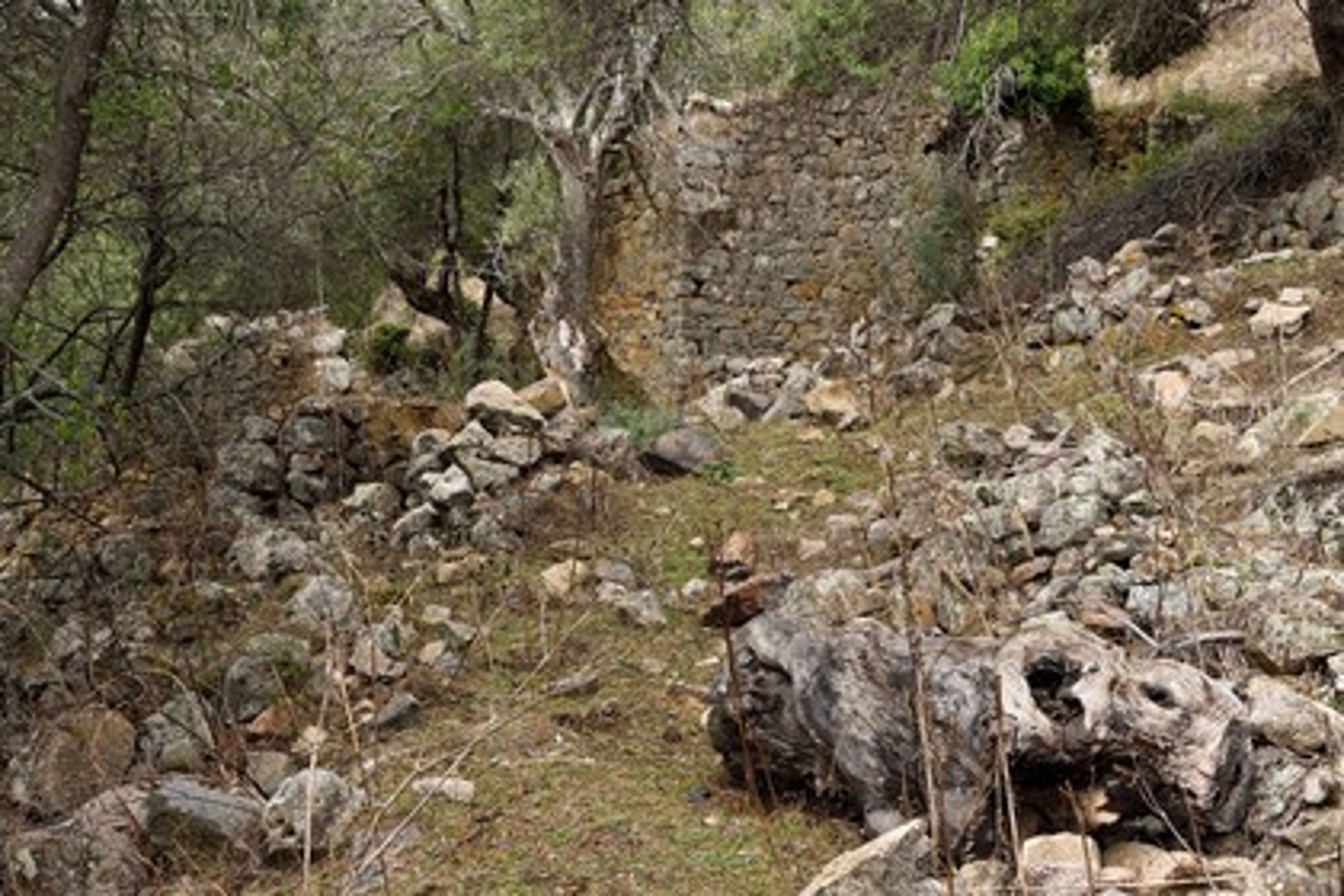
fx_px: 1941
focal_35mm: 52
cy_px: 448
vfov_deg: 26.0
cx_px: 672
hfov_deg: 38.2
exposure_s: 1/125
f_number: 13
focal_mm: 52
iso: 400
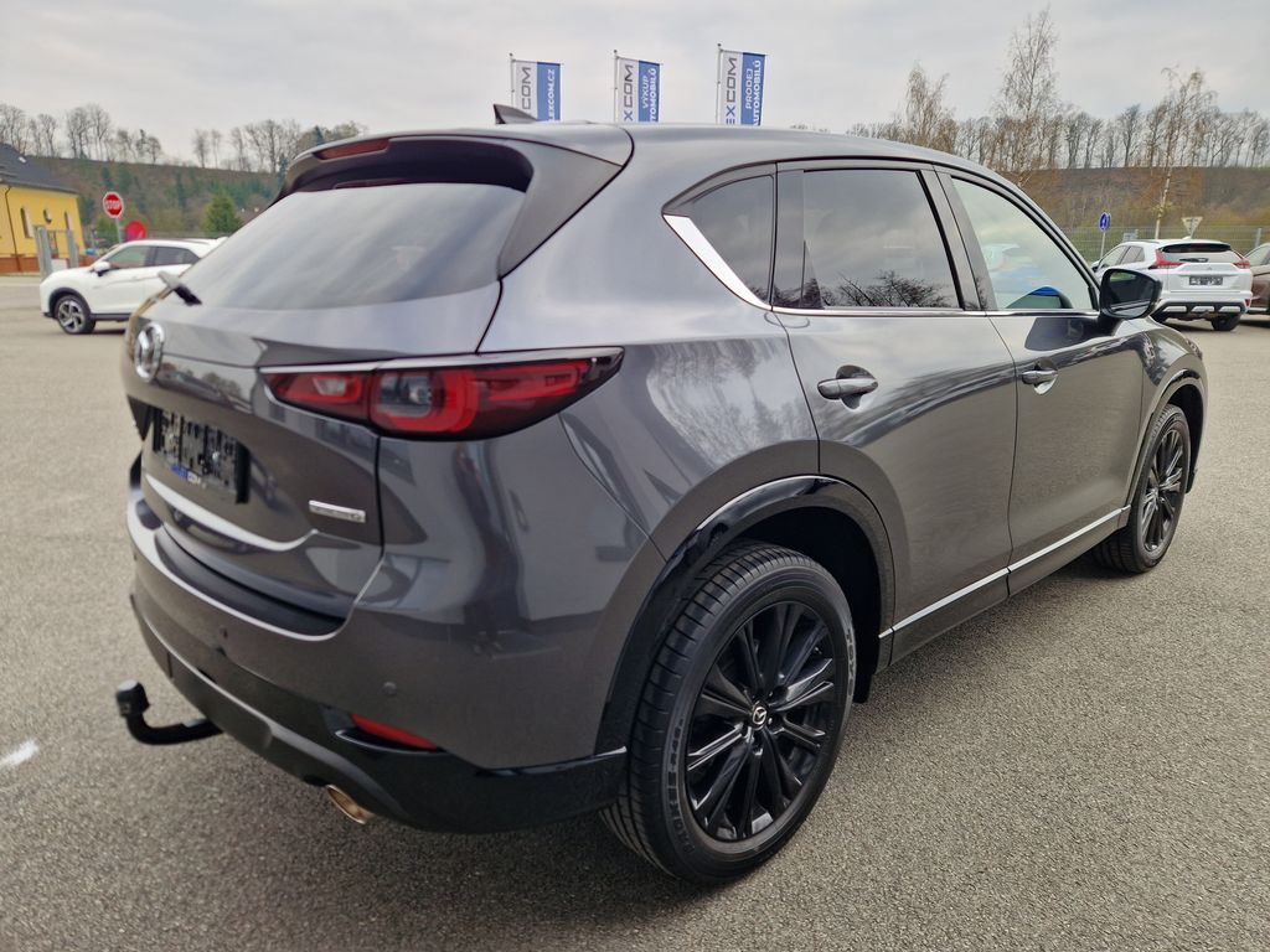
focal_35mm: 23
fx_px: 844
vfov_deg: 58.9
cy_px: 476
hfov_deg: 73.9
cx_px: 635
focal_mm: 5.4
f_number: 1.8
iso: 50
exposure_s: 1/180
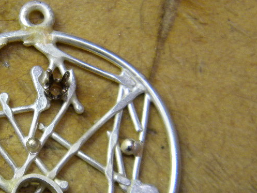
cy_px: 153
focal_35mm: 171
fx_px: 1270
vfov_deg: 8.7
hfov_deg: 11.5
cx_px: 39
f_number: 4.5
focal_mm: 15.1
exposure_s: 1/57.2
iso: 293
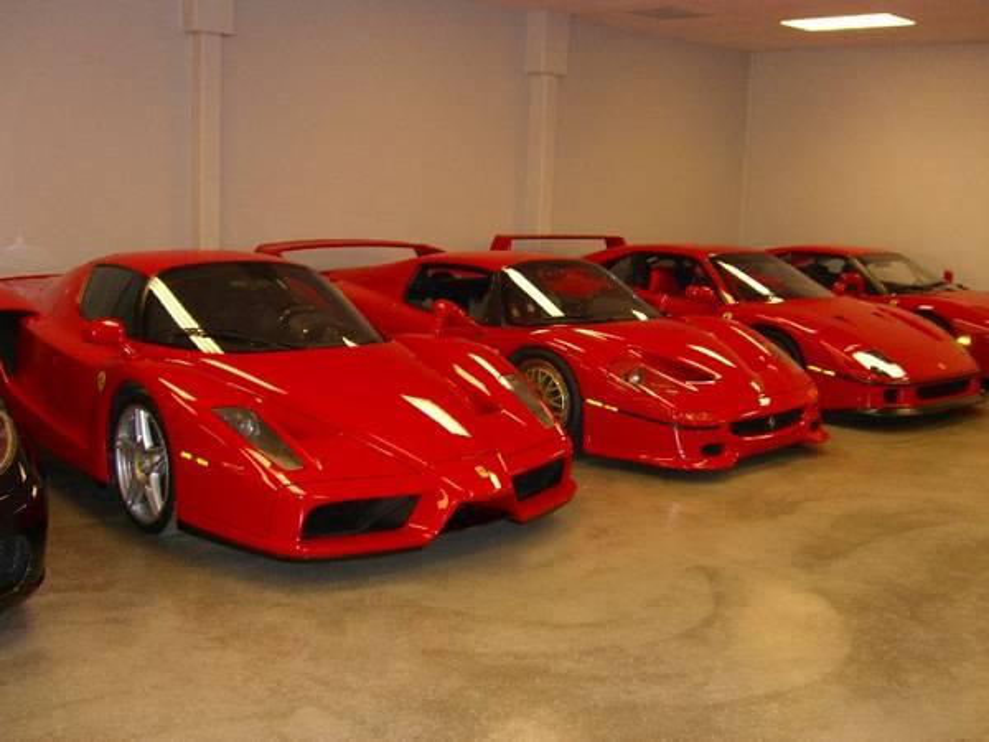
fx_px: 1086
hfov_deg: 49.0
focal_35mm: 38
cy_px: 371
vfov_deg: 37.7
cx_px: 494
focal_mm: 7.9
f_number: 2.8
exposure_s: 1/60
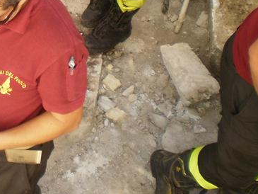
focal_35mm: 101
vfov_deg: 14.3
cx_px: -32
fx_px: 753
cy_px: -15
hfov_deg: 18.6
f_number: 3.1
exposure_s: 1/320
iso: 64
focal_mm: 6.3
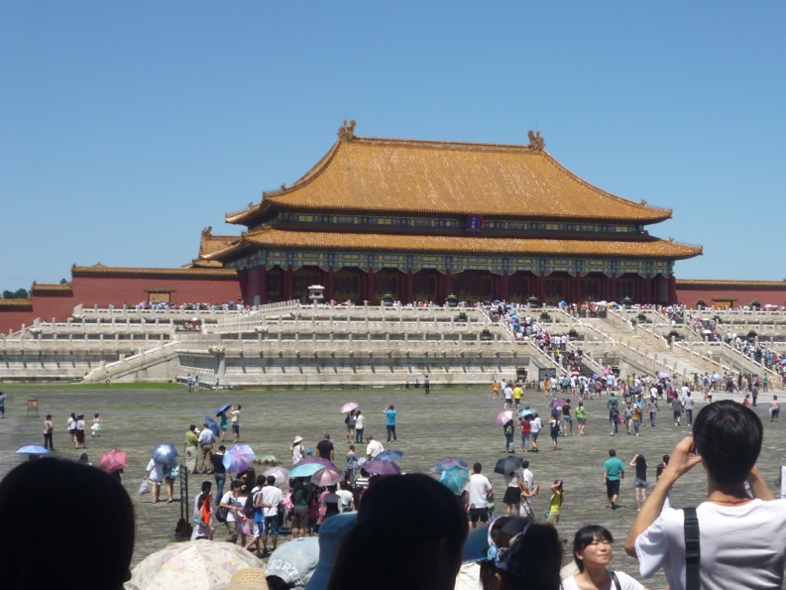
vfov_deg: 23.6
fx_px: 1408
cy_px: 256
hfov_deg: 31.1
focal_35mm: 62
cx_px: 492
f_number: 13
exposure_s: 1/100
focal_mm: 8.6
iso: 100
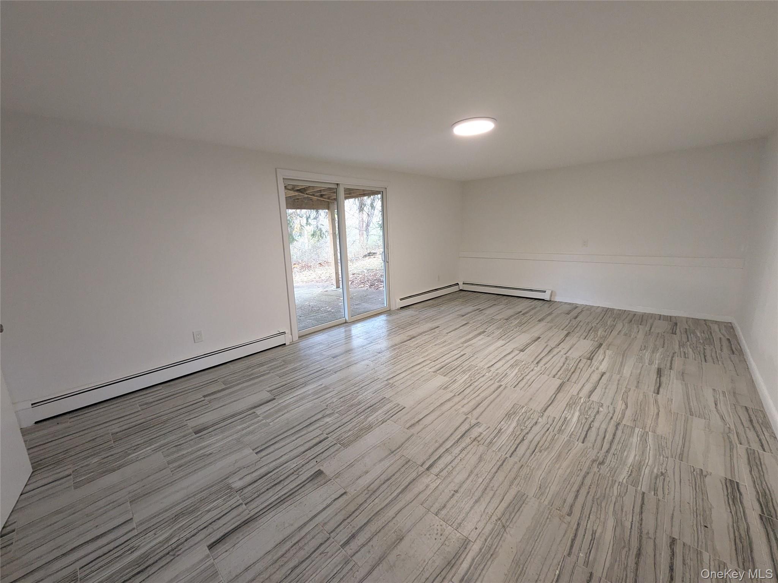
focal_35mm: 14
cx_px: 389
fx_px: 315
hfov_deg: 102.1
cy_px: 292
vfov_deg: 85.7
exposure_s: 1/60
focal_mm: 1.83
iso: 469
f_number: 2.2
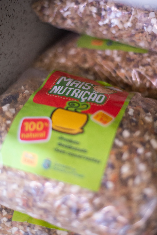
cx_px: 78
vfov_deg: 39.6
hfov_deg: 27.0
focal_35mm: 50
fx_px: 327
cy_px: 118
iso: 2000
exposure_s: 1/100
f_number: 1.8
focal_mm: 50
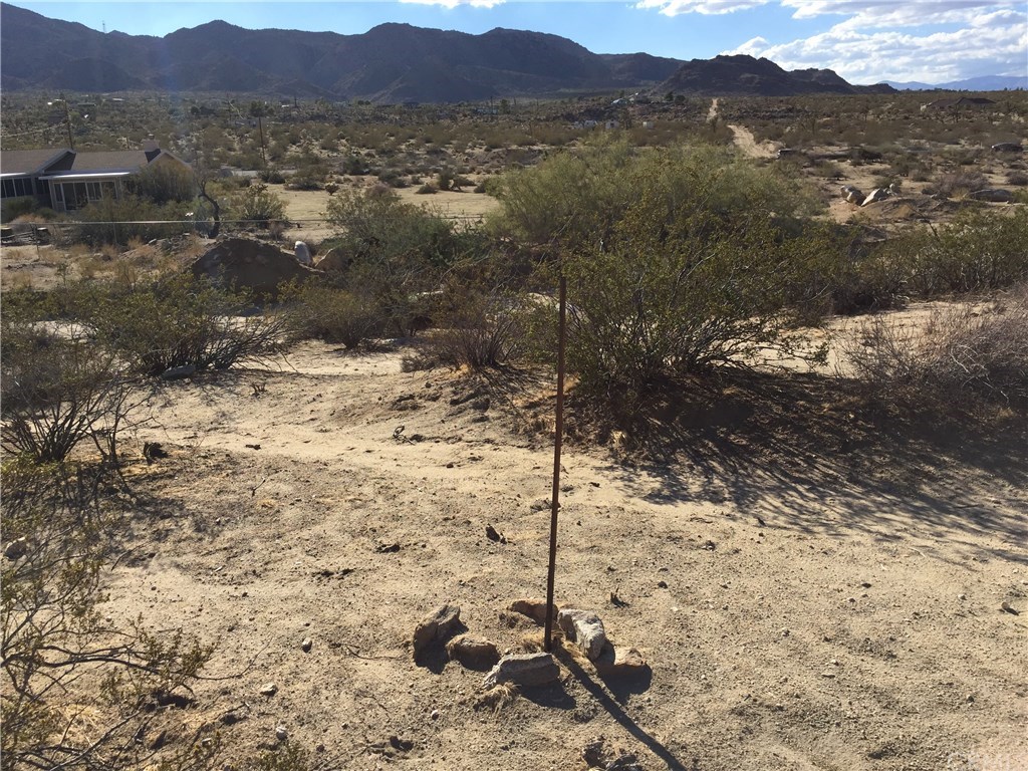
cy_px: 386
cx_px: 514
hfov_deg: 61.7
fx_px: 861
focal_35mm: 29
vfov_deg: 48.2
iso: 32
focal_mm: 4.15
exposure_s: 1/1883
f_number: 2.2
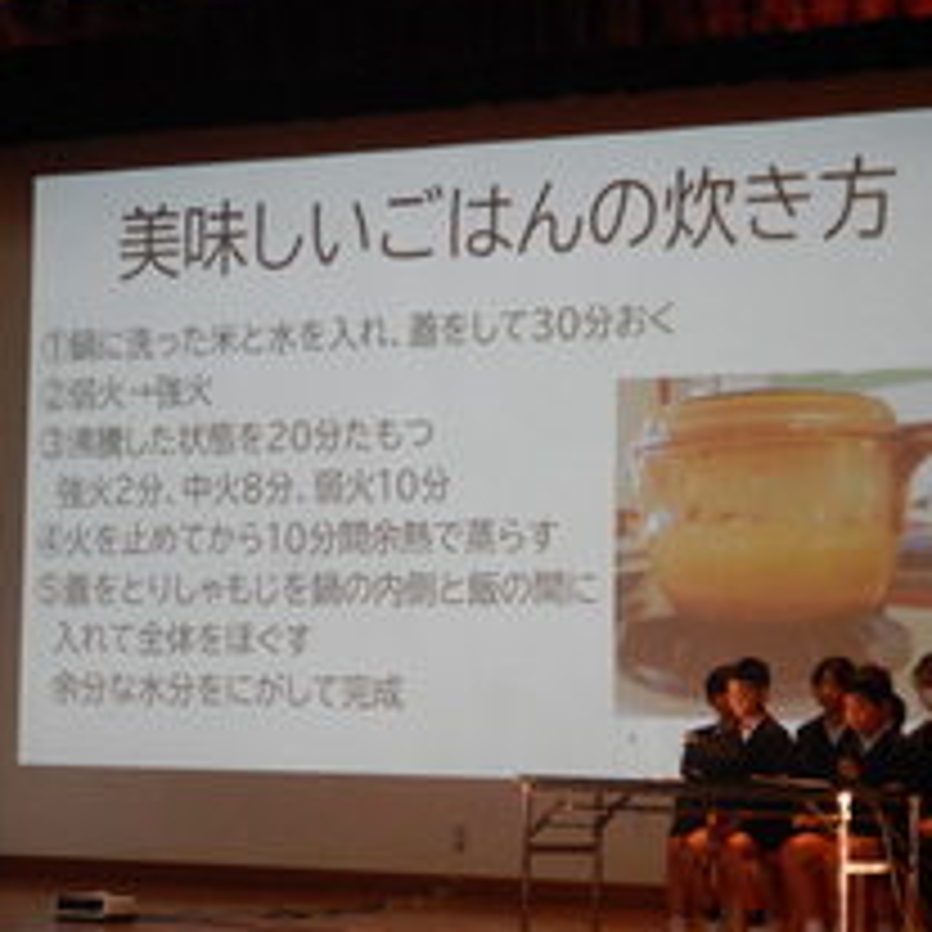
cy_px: 383
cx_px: 313
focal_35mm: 116
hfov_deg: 15.0
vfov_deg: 15.0
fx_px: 3533
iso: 640
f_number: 4.6
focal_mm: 14.1
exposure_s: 1/13
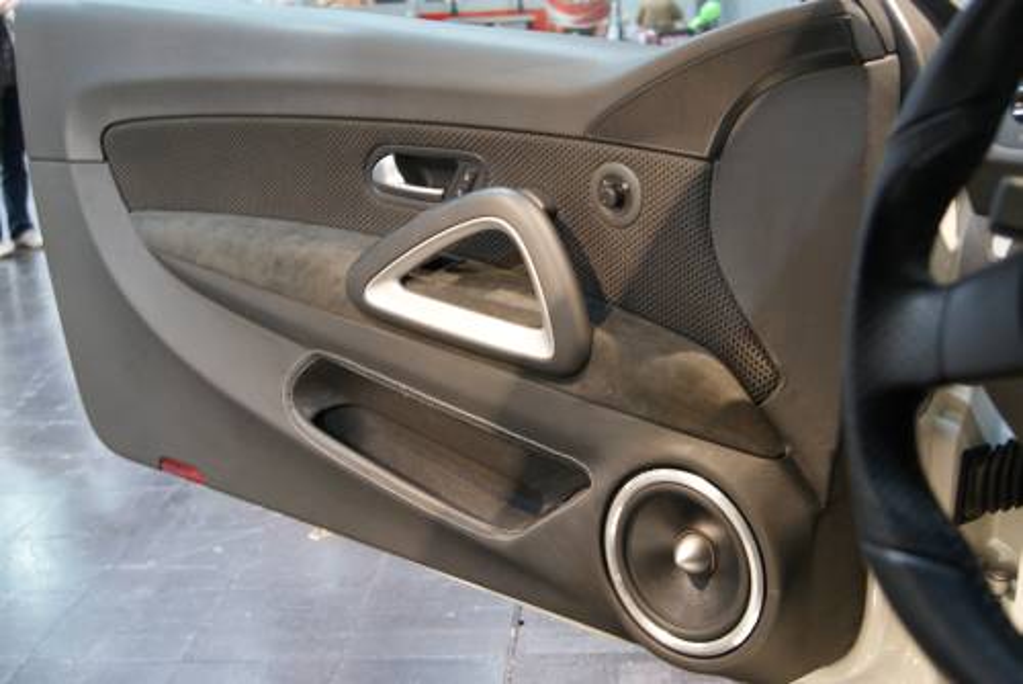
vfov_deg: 31.9
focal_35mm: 42
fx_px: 1194
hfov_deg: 46.4
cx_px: 512
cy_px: 342
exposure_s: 1/3
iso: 400
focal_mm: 28
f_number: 4.5
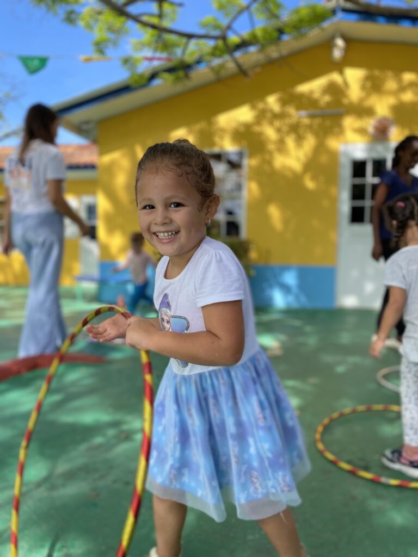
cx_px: 209
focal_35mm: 26
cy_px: 278
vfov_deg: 67.3
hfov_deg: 53.1
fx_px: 419
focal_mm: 4.25
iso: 32
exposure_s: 1/788
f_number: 1.8
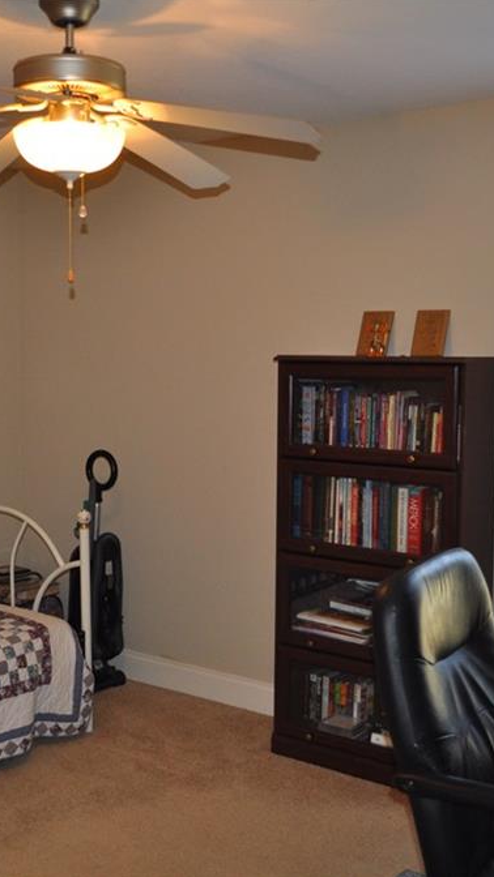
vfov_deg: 47.4
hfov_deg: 27.6
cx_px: 174
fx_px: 1001
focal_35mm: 43
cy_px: 439
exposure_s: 1/125
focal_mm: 18
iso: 640
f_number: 3.5
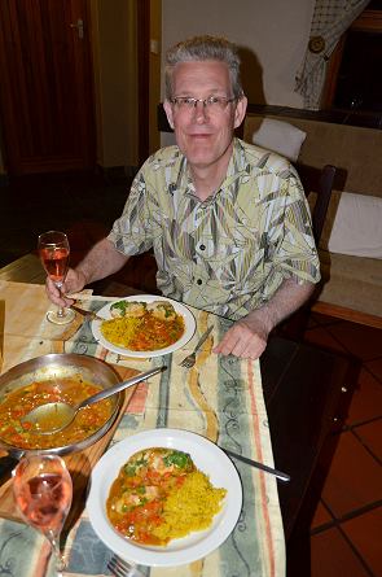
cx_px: 191
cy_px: 288
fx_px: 455
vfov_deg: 64.6
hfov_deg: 45.5
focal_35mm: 28
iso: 1600
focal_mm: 19
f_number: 3.8
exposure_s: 1/60
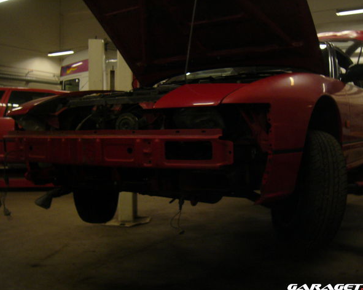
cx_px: 196
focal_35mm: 37
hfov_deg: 49.0
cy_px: 146
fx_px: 398
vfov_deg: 40.1
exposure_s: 1/8
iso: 200
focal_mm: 5.8
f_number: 2.8
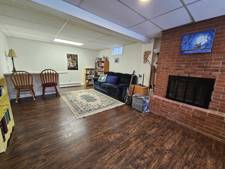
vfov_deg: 89.9
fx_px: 84
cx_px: 112
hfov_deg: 106.2
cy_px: 84
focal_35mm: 13
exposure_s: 1/60
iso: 320
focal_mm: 2.2
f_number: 2.2
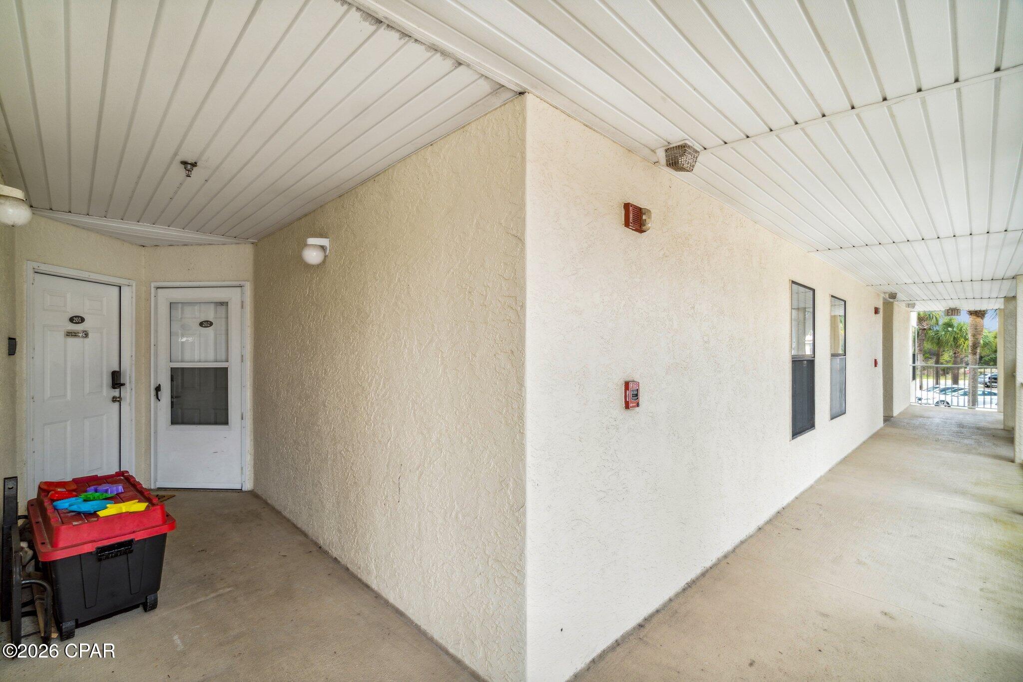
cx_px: 512
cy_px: 341
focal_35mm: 15
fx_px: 426
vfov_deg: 77.3
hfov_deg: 100.4
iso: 100
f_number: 9
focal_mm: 10
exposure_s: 1/30
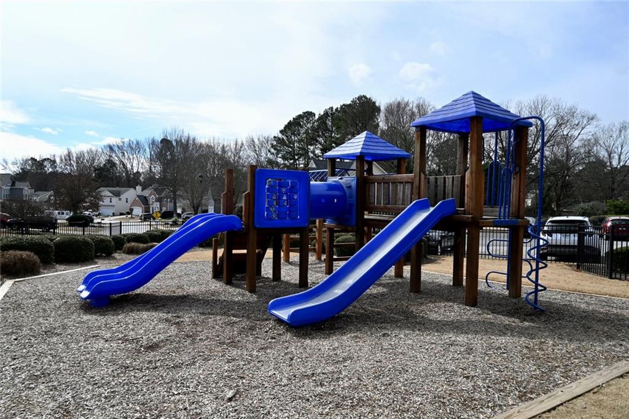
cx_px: 314
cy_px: 210
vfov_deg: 53.1
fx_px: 419
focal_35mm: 24
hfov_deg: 73.8
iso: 100
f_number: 7.1
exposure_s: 1/400
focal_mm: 16
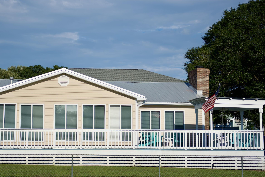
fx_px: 530
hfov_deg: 28.0
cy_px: 94
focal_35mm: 72
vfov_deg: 18.9
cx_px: 105
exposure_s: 1/4000
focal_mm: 56
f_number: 2.8
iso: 100
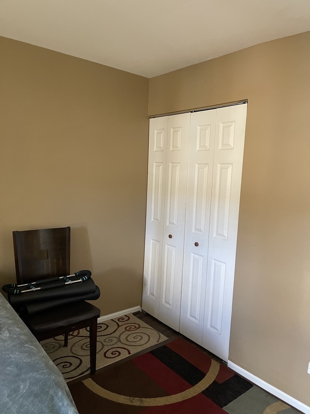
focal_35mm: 25
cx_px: 155
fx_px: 299
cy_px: 207
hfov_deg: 54.9
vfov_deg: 69.4
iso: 400
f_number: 1.6
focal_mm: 5.1
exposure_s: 1/40
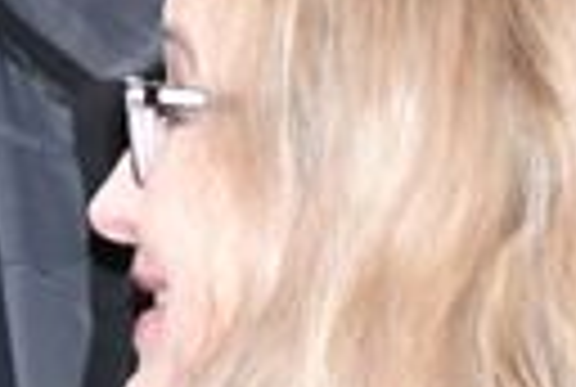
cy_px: 182
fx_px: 9991
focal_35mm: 623
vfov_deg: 2.2
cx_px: -320
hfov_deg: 3.3
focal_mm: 52
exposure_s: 1/80
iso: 1100
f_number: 5.6
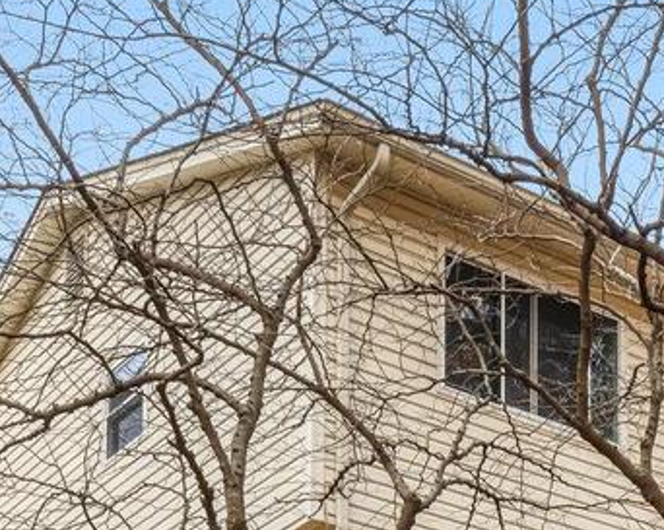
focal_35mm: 87
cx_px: 652
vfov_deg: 15.5
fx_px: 1708
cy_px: 904
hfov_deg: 21.3
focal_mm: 22
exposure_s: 1/400
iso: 400
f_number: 8
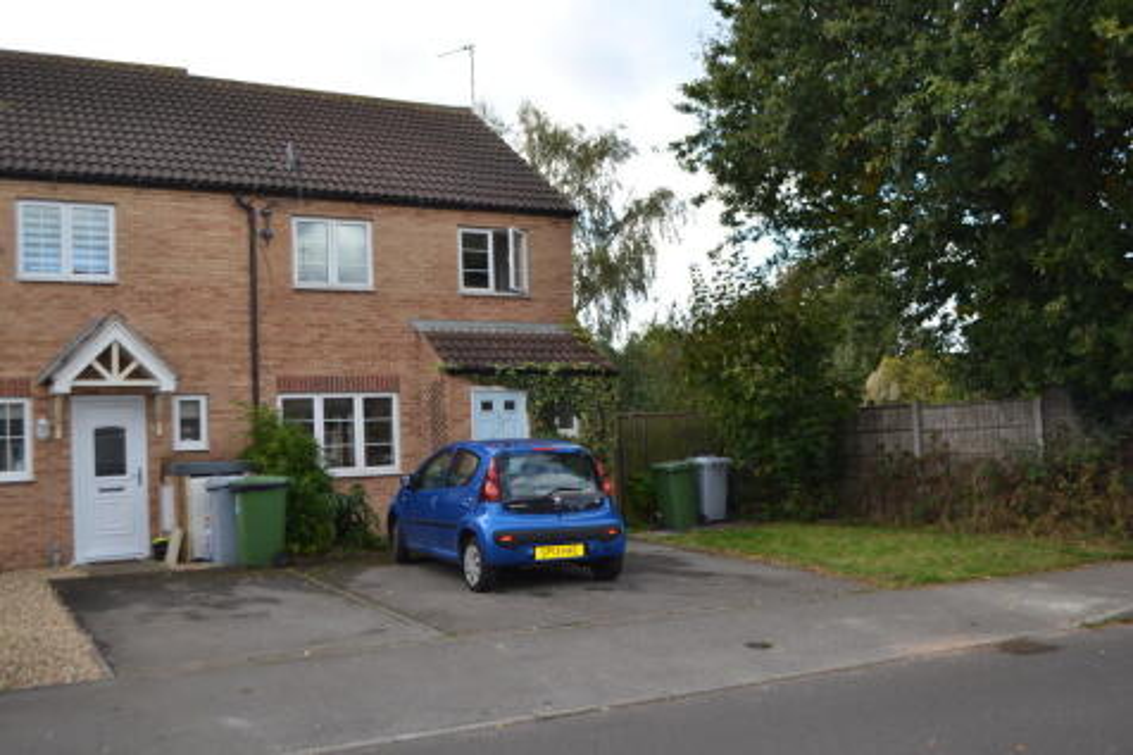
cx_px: 566
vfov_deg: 39.9
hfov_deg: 57.2
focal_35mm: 33
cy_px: 378
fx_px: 1038
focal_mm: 22
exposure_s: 1/200
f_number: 4
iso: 100
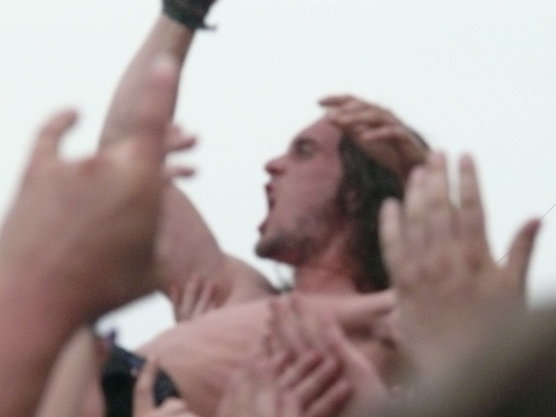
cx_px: 218
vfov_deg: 2.6
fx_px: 9220
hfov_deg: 3.5
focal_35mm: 574
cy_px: 167
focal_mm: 68.4
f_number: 6.3
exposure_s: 1/400
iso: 400
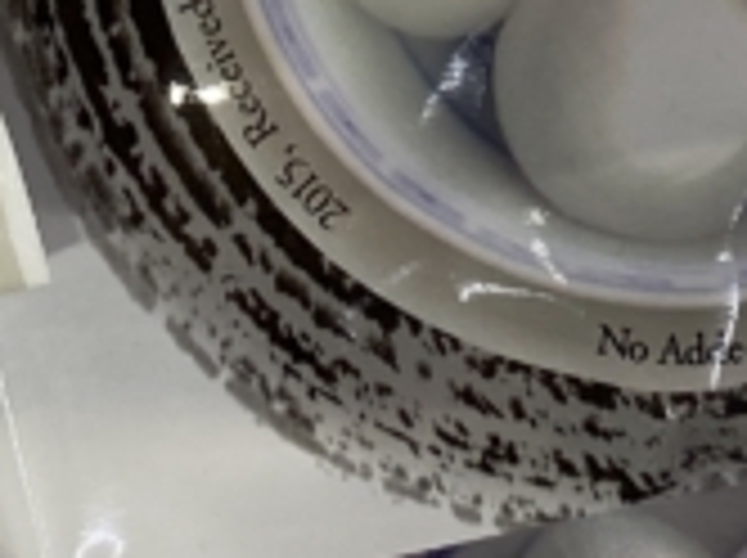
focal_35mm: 157
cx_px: 58
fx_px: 3383
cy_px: -882
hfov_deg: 12.5
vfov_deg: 8.4
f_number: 1.8
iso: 50
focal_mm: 4.25
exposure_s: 1/100
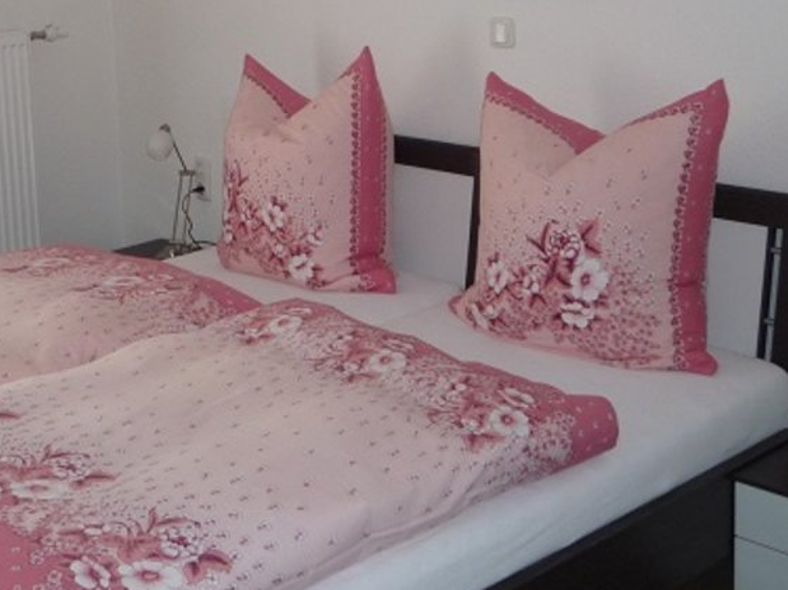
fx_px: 1457
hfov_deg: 29.8
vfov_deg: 22.3
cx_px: 203
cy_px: 38
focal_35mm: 64
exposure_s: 1/30
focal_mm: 5.2
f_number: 3.3
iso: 125
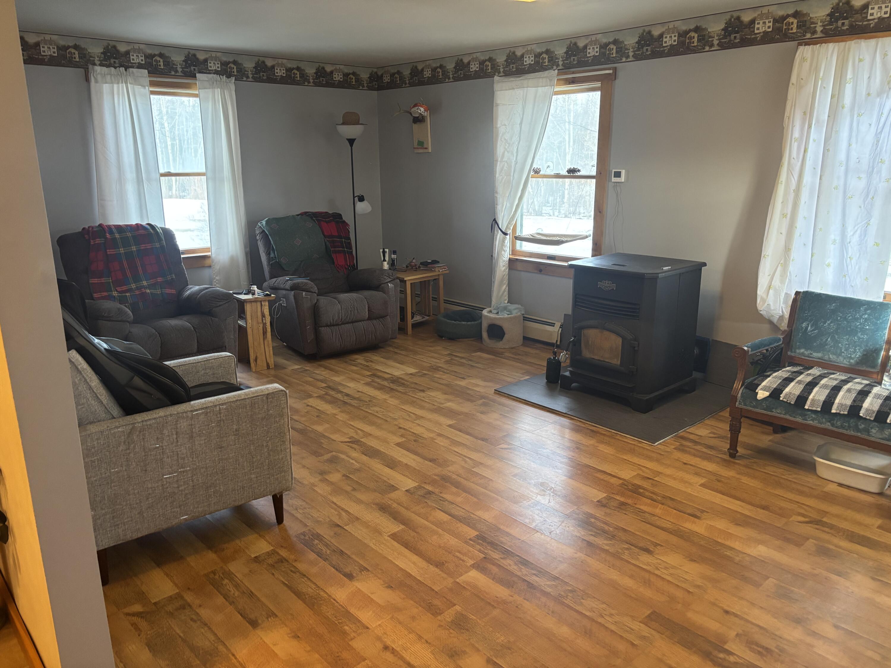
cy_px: 334
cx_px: 446
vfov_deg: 53.1
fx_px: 669
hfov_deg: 67.3
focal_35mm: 26
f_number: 1.6
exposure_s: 1/60
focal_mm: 5.96
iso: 320
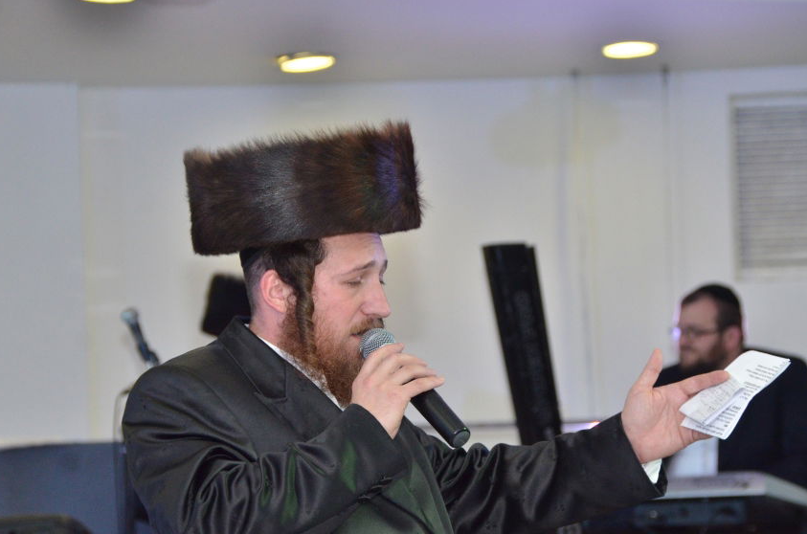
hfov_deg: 10.1
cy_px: 307
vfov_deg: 6.7
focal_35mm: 204
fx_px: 4563
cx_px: 371
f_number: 5.6
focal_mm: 112
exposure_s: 1/100
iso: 1250
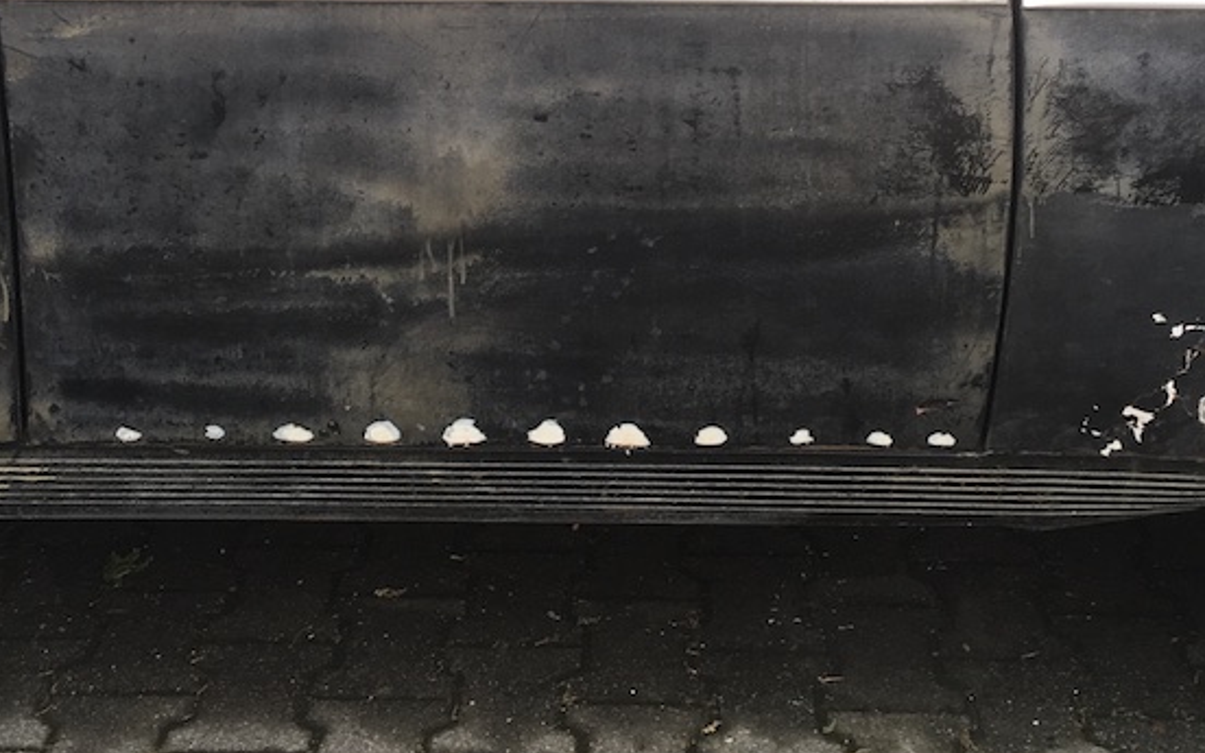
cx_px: 576
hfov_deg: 35.7
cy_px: 52
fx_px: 1872
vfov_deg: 22.1
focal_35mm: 57
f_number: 2.2
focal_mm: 4.15
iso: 25
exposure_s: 1/121
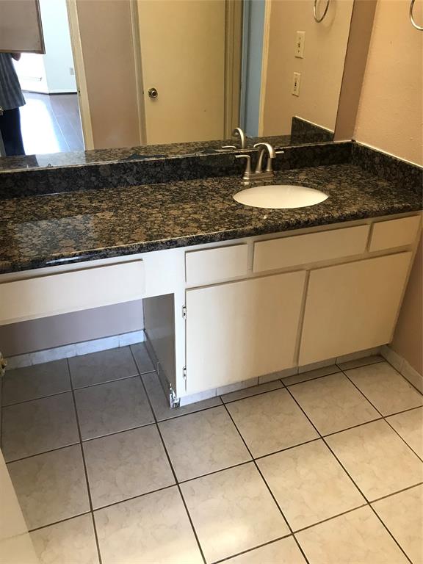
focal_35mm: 28
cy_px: 282
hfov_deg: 49.7
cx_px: 212
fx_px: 456
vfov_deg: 63.4
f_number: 1.8
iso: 40
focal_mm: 3.99
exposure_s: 1/20
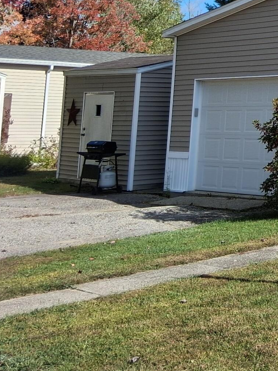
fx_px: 824
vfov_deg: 23.9
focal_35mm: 77
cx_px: 503
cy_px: -21
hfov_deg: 16.1
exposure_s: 1/780
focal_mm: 3.98
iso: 25
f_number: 1.8
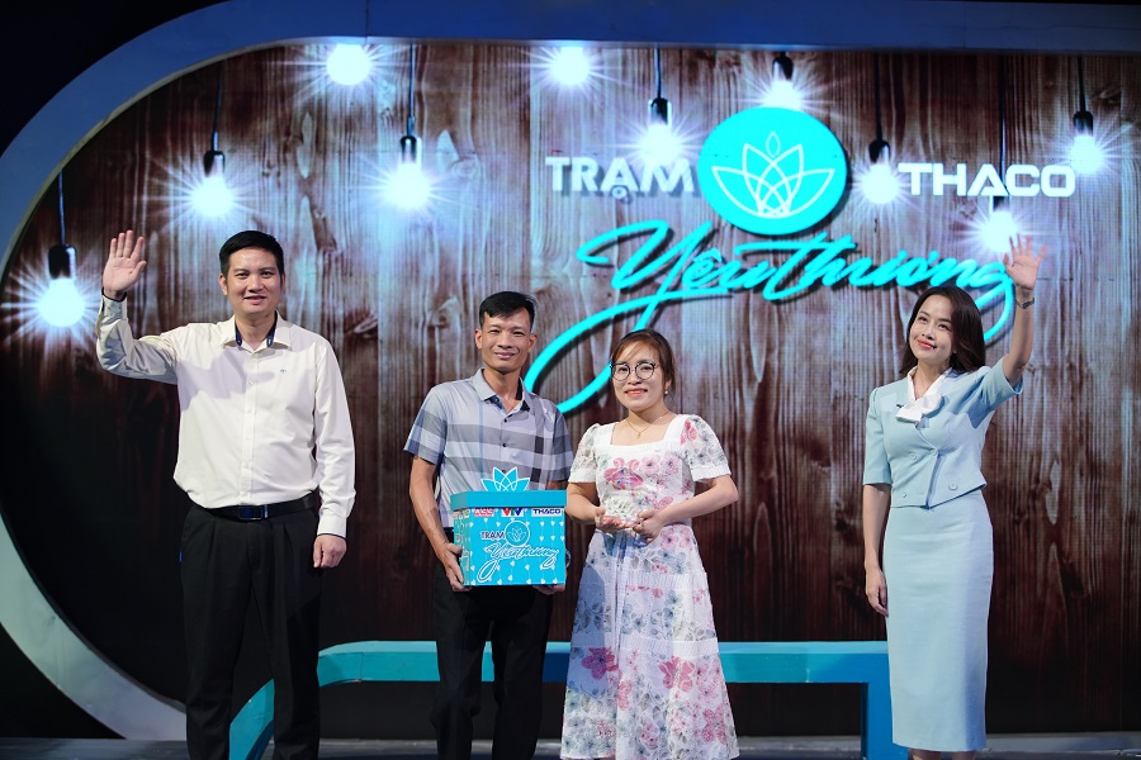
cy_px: 380
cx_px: 570
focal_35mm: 85
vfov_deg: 16.1
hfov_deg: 23.9
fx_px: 2694
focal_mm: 85
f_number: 2.8
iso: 1250
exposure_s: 1/200
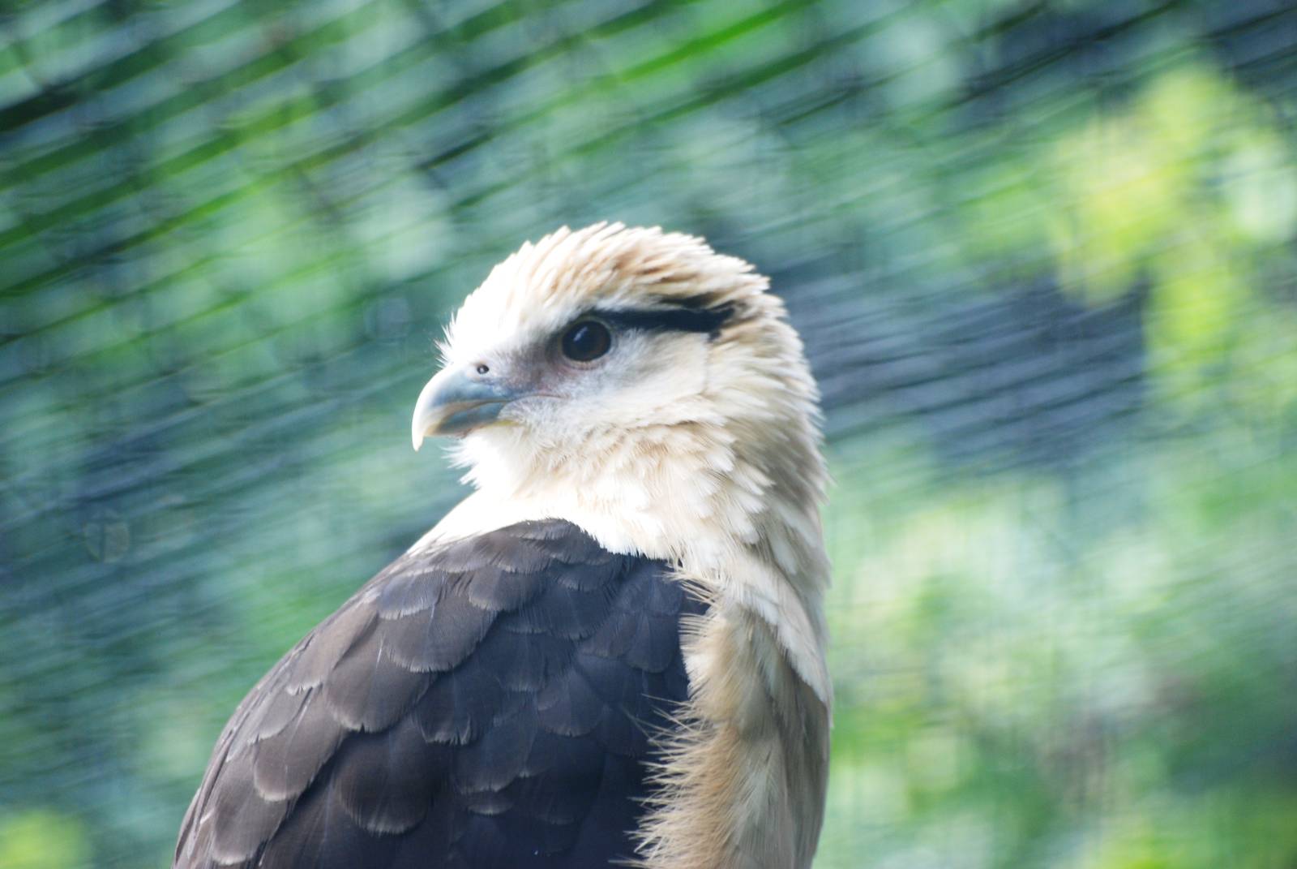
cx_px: 648
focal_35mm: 450
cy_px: 434
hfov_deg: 4.6
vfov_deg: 3.1
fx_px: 16232
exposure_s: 1/160
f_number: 5.6
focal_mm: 300
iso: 400
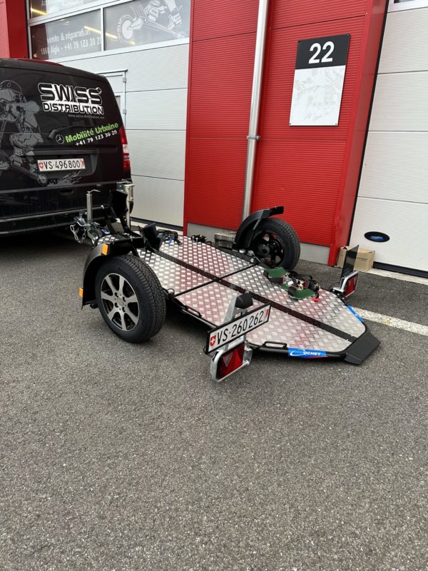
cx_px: 214
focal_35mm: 24
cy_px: 286
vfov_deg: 71.6
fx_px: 396
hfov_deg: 56.8
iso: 250
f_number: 1.78
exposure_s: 1/104
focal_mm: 6.86
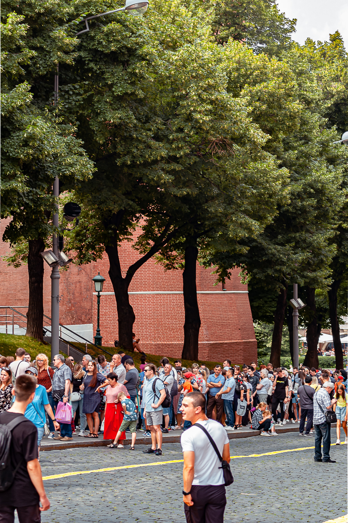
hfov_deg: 13.0
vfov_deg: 19.5
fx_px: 1525
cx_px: 174
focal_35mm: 105
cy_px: 262
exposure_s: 1/160
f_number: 7.1
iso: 200
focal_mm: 70
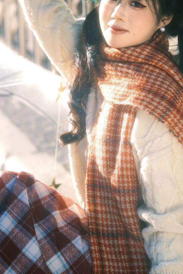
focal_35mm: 141
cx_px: 108
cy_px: 81
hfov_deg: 9.7
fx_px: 1074
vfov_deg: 14.5
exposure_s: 1/2200
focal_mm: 56
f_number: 1.6
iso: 80
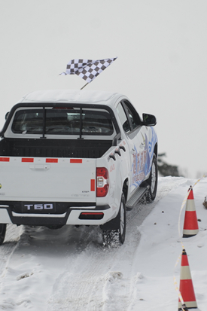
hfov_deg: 4.1
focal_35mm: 339
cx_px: 118
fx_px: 2926
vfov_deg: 6.1
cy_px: 137
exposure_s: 1/4000
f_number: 2.8
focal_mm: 200
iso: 200
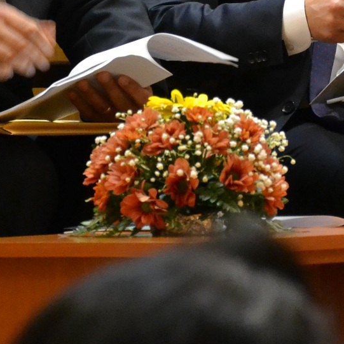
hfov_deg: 3.2
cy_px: -59
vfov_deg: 3.2
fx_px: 6150
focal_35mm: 547
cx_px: 343
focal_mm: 116
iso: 3200
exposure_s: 1/30
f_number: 5.6
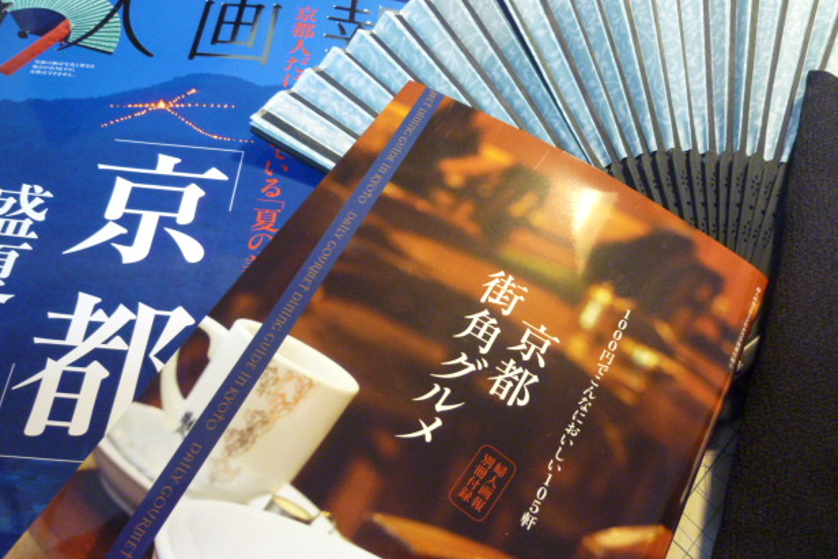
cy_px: 298
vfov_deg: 47.9
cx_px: 426
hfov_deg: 67.4
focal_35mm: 27
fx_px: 629
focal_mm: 4.5
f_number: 2.8
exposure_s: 1/20
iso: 400
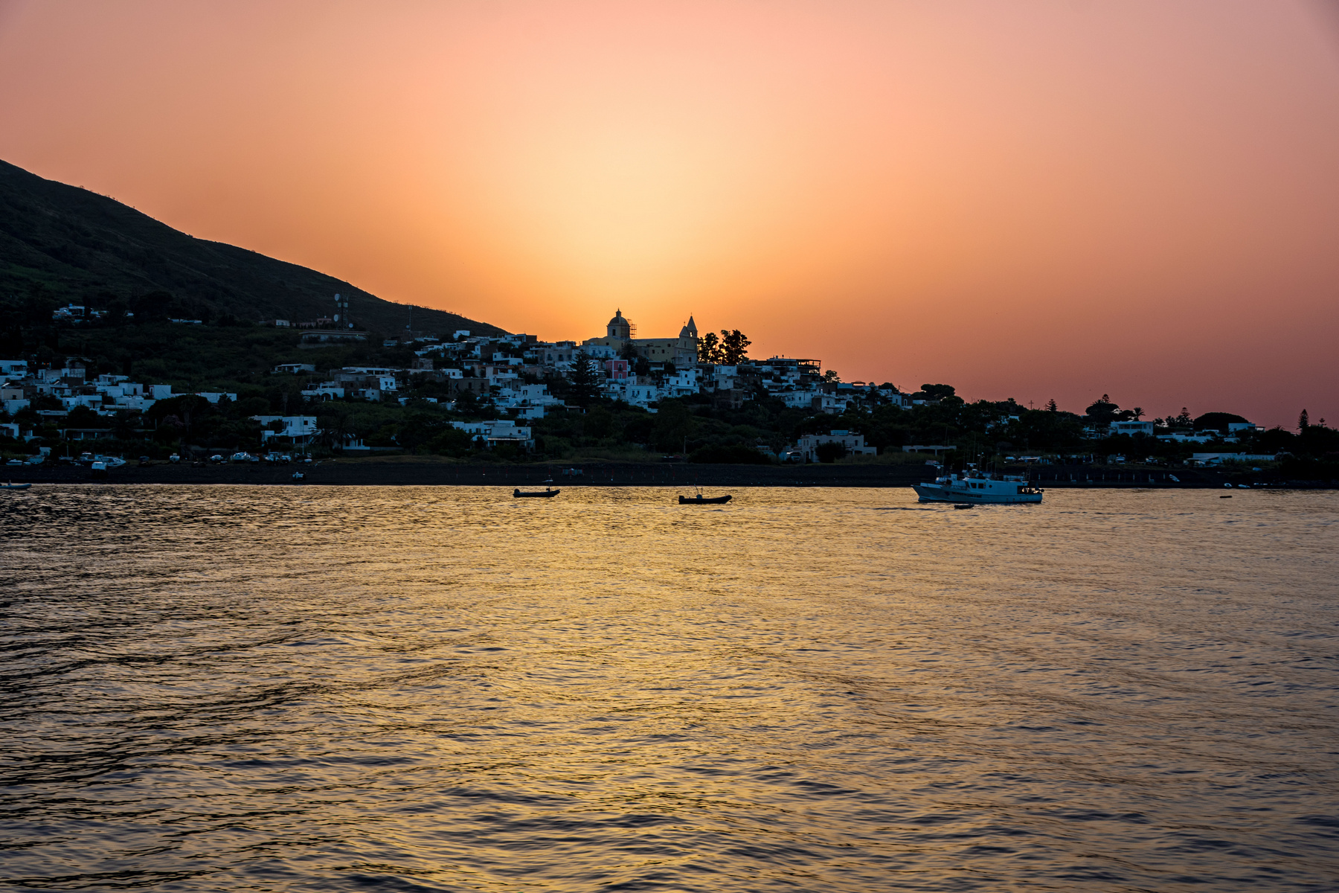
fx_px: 1953
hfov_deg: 37.9
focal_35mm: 52
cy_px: 446
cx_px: 670
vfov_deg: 25.8
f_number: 8
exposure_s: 1/160
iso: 100
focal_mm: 35
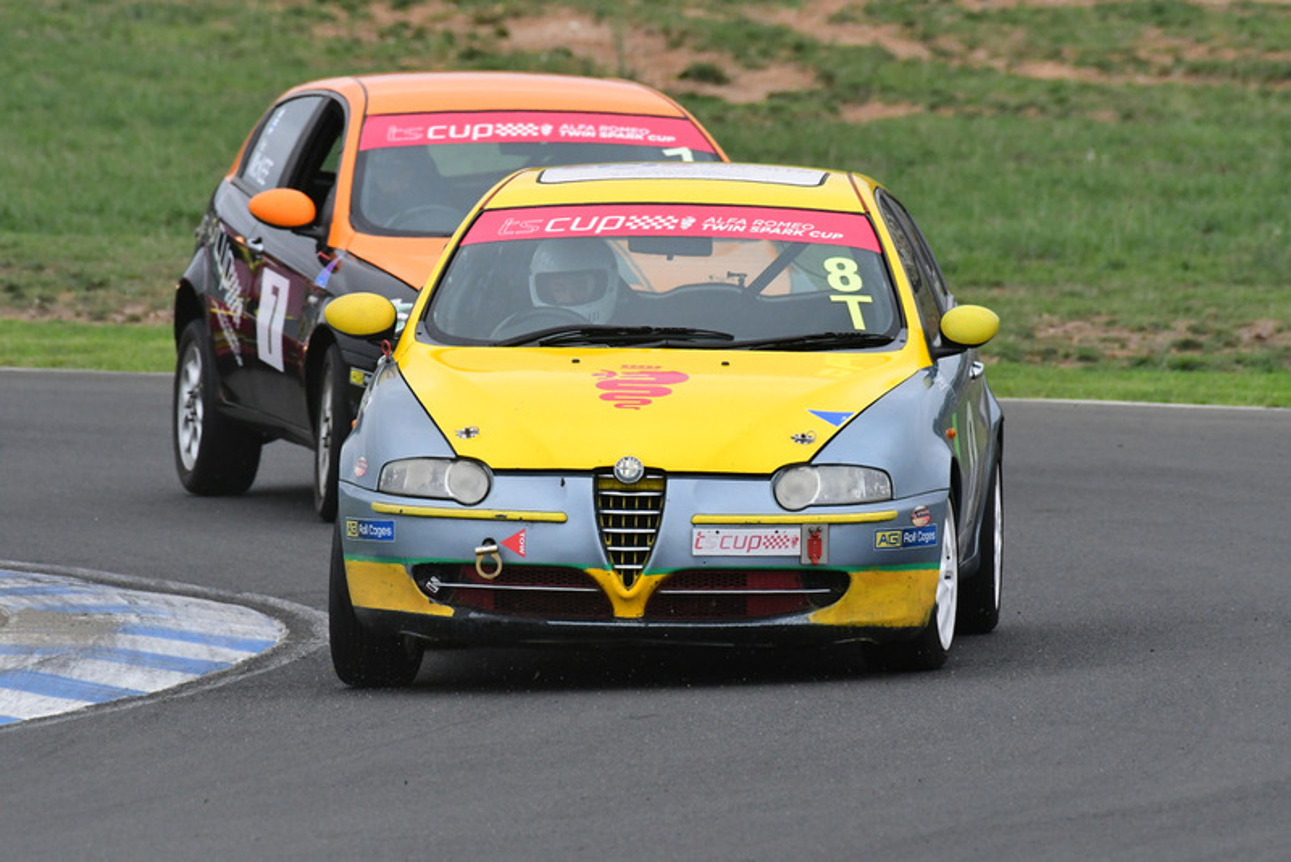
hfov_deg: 2.7
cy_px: 431
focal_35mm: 750
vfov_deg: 1.8
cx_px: 646
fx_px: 26904
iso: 2500
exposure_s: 1/640
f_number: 10
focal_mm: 500
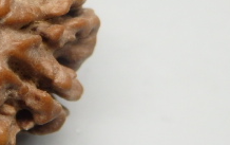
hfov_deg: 10.1
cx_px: -30
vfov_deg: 6.4
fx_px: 1287
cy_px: -16
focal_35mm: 205
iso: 320
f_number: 4.4
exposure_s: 1/100
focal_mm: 11.9
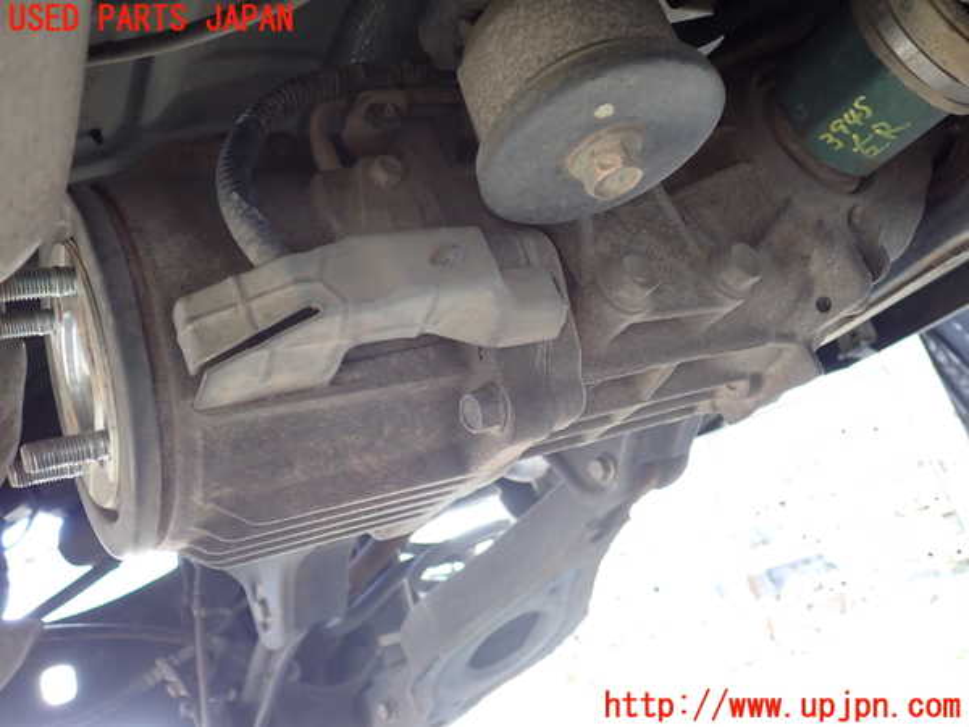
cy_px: 364
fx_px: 840
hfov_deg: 60.0
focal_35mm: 30
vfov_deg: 46.8
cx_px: 484
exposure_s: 1/50
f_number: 2.3
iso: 200
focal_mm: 5.4
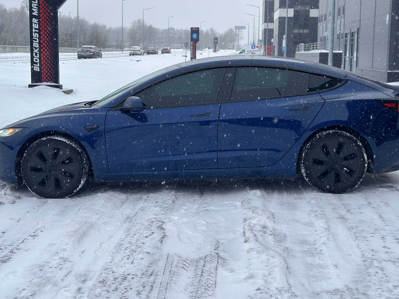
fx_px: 645
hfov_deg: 34.3
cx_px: 202
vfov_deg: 26.1
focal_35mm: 56
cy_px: 127
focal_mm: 6.86
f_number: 1.78
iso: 80
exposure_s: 1/864
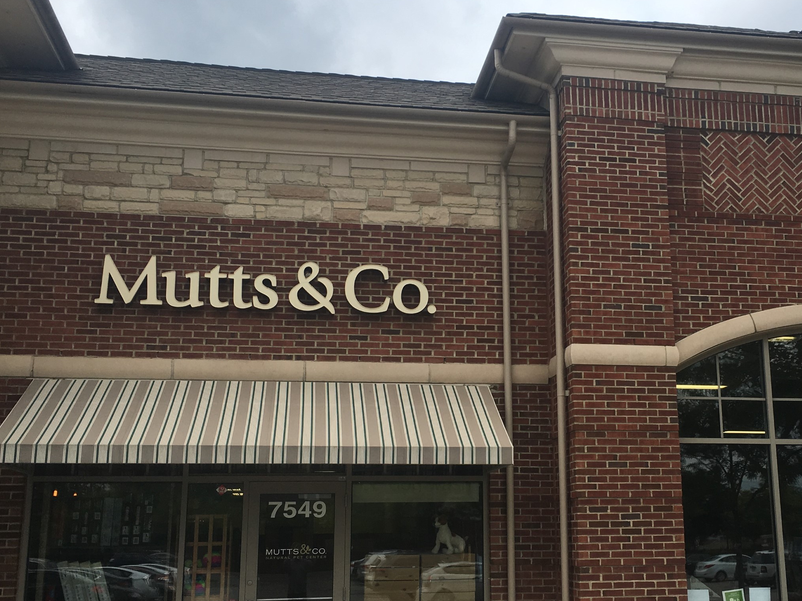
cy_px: 339
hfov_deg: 43.6
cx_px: 492
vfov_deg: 33.5
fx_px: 996
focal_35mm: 43
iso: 25
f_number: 2.2
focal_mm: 4.15
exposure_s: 1/1115
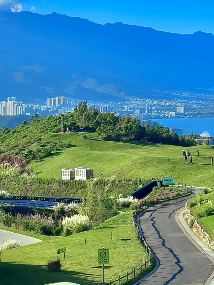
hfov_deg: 19.4
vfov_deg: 25.6
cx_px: 86
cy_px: 169
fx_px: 626
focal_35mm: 76
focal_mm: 6.76
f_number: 1.78
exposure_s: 1/2959
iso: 64
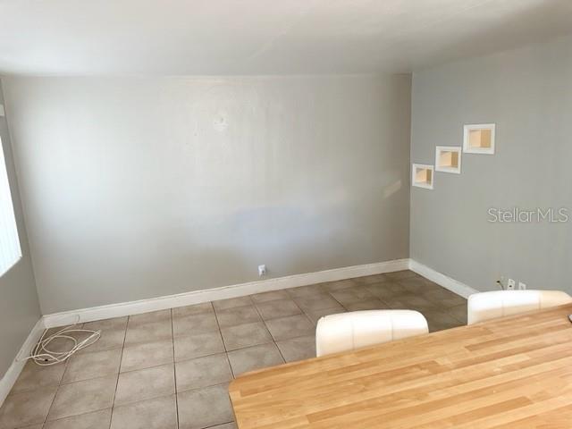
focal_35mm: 24
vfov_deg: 56.8
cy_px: 214
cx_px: 286
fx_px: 397
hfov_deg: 71.6
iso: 320
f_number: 1.78
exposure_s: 1/60
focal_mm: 6.86
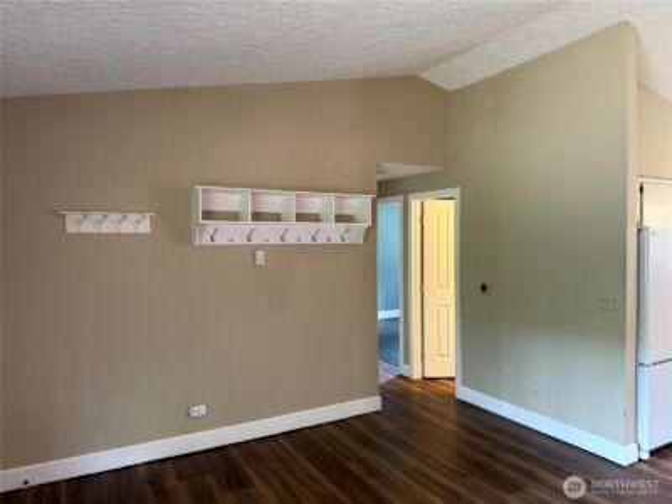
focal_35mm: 24
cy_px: 252
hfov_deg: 71.6
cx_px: 336
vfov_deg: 56.8
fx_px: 466
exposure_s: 1/60
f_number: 1.78
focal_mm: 6.76
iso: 400
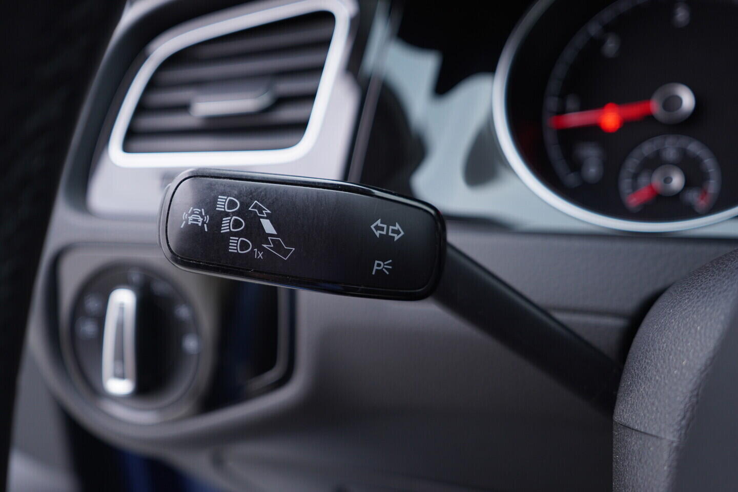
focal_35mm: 36
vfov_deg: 36.9
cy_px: 246
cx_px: 369
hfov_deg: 53.1
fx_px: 738
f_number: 2.8
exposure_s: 1/40
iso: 200
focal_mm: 24
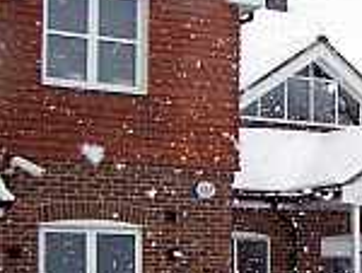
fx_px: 1058
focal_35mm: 101
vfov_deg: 14.6
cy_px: 228
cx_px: 442
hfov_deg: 18.4
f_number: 2.8
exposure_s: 1/500
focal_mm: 6.3
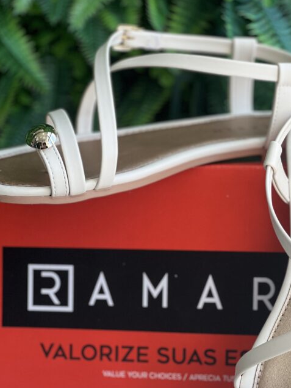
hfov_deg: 13.1
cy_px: 269
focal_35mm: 113
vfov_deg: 17.4
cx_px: 209
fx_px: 1267
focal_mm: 9
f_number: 2.8
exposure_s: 1/120
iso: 80
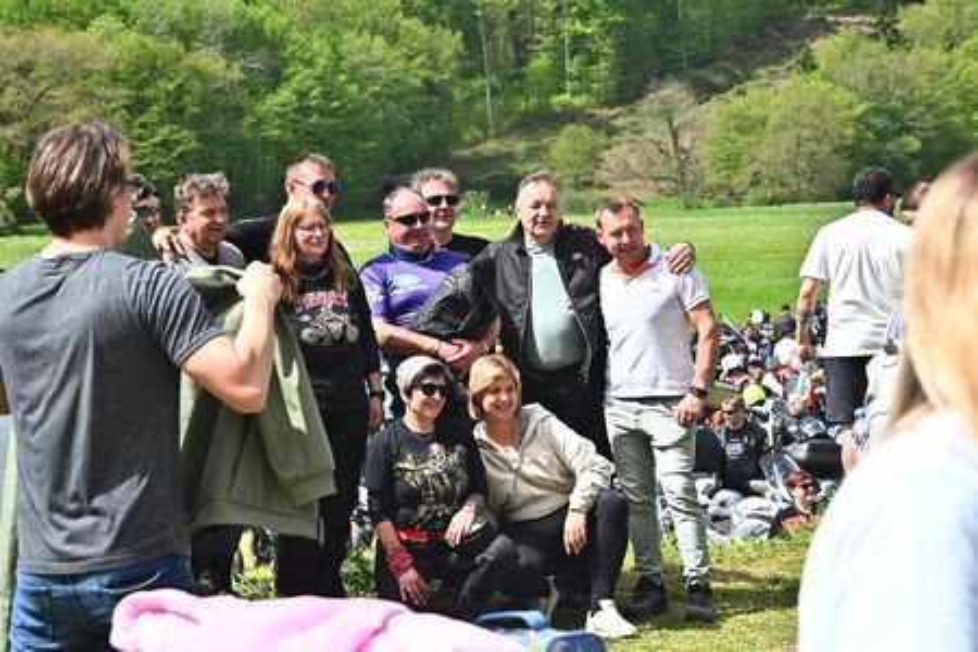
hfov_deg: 15.8
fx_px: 3531
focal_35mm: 130
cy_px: 326
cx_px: 489
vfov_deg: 10.5
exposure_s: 1/1000
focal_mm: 130
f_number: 14
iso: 1600
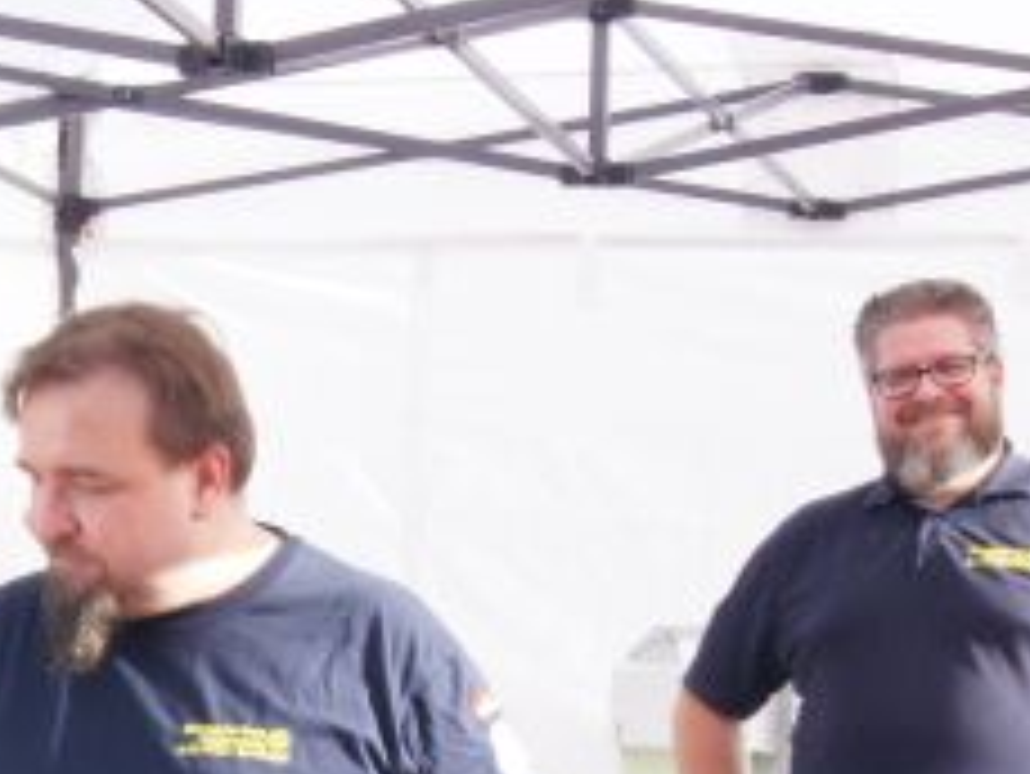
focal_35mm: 121
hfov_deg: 16.0
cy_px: 806
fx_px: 3602
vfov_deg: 12.1
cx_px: 0
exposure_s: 1/40
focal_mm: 24
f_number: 25
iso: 500
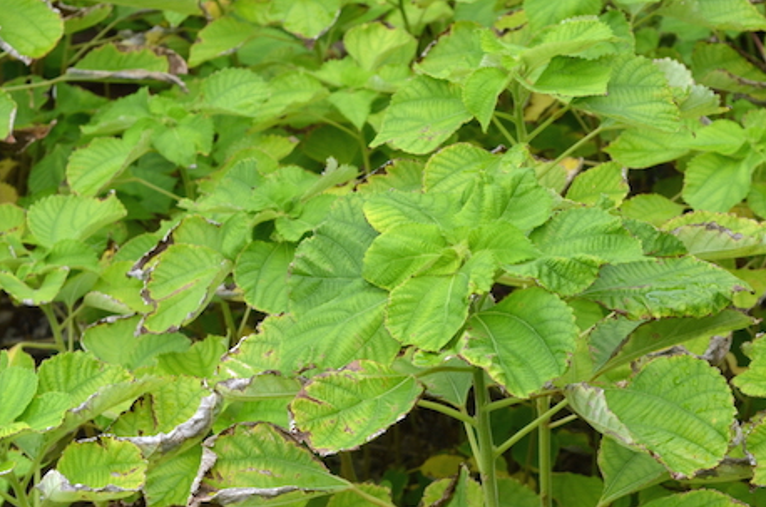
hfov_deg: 15.8
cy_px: 382
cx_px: 371
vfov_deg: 10.5
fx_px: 2755
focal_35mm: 130
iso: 180
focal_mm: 55
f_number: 8
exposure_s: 1/250
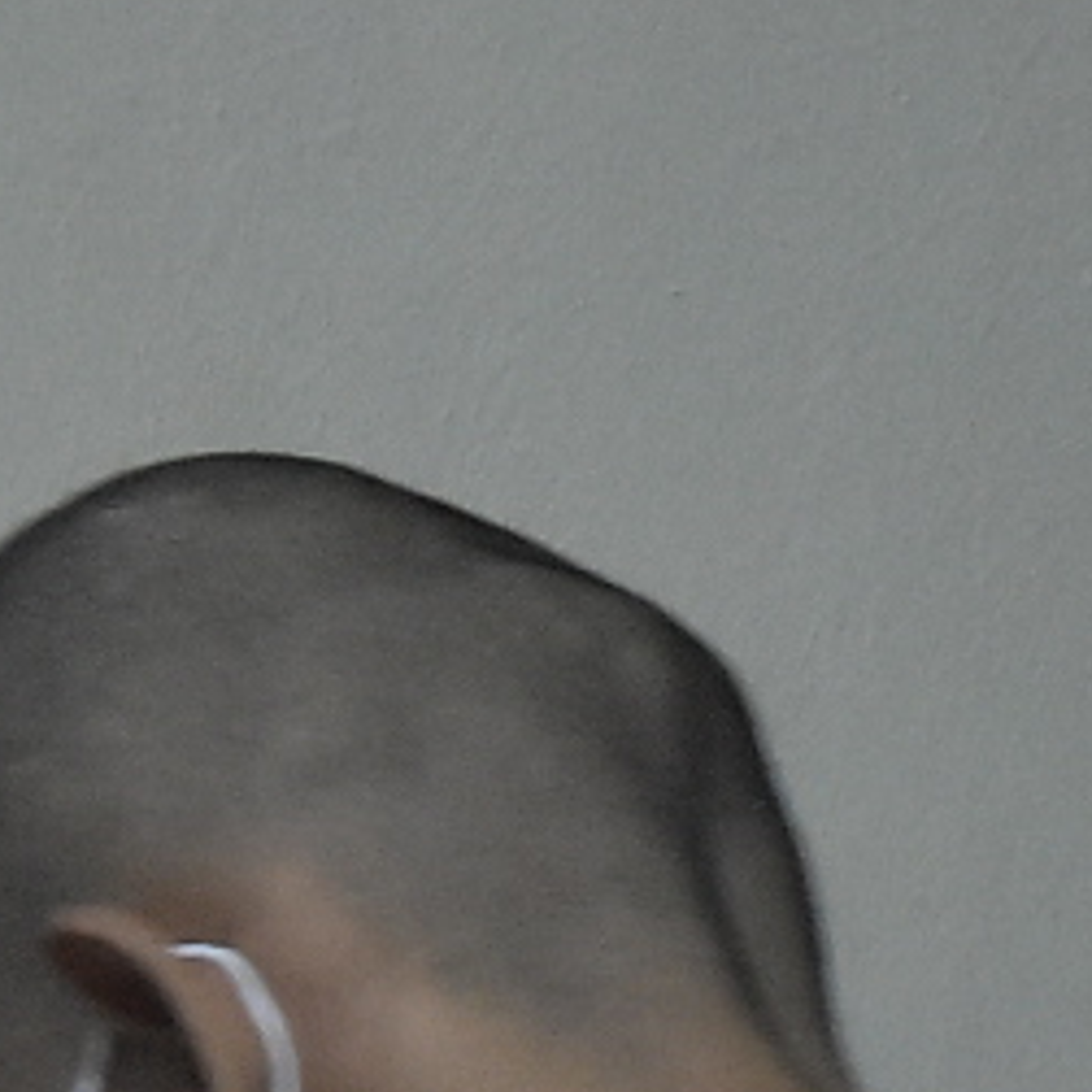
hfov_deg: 3.6
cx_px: 2554
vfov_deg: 3.7
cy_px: 1697
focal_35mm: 477
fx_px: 17024
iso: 3200
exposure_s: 1/160
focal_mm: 58
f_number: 5
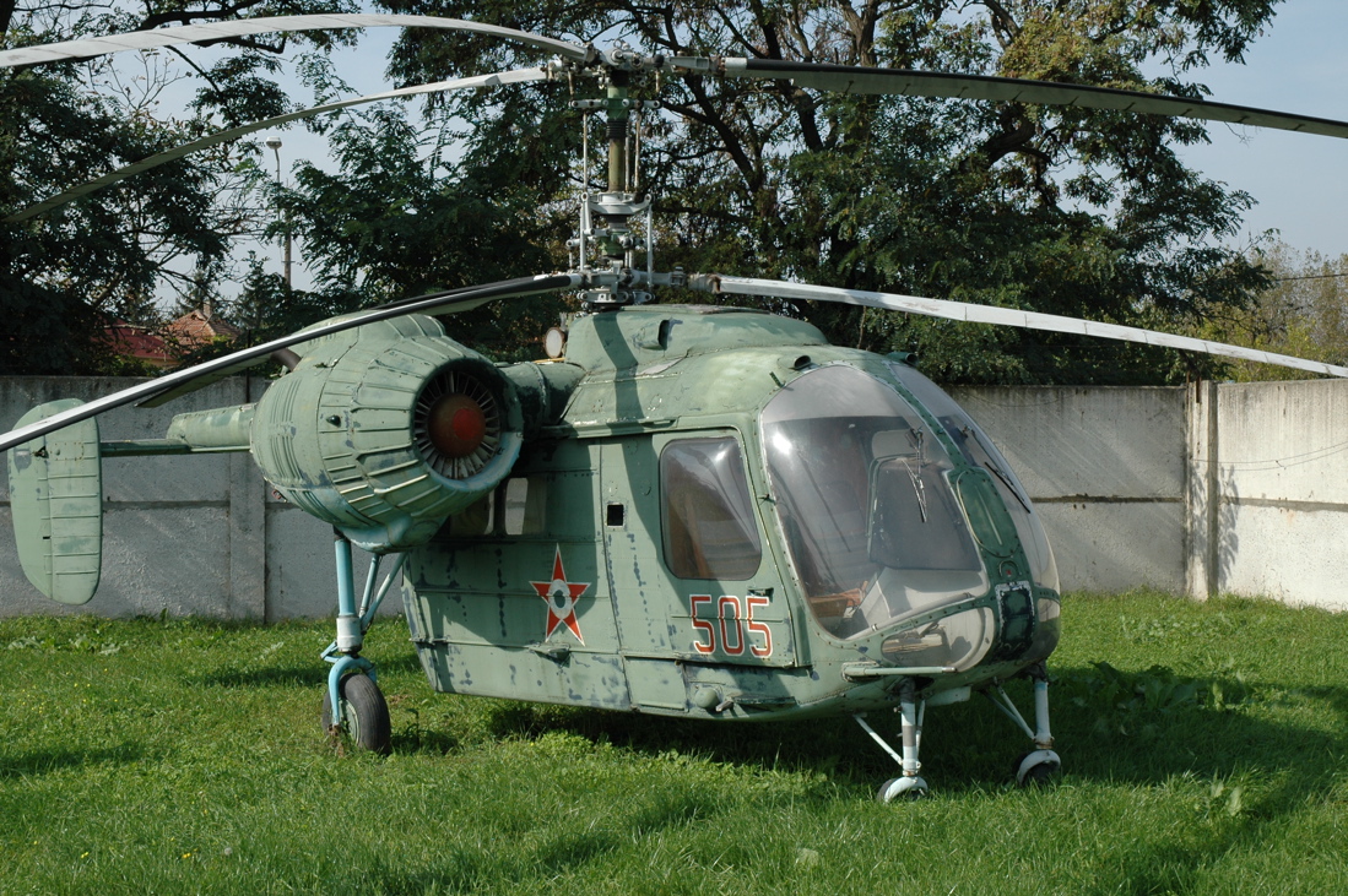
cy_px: 448
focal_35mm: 57
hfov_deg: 35.1
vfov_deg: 23.7
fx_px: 2133
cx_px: 674
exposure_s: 1/320
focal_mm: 38
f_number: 9
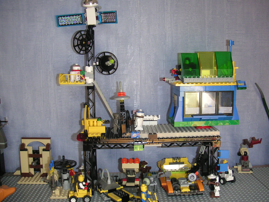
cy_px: 105
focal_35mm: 39
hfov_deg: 47.9
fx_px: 303
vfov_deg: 36.8
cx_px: 134
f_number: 2.8
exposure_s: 1/45
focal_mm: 5.7
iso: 160
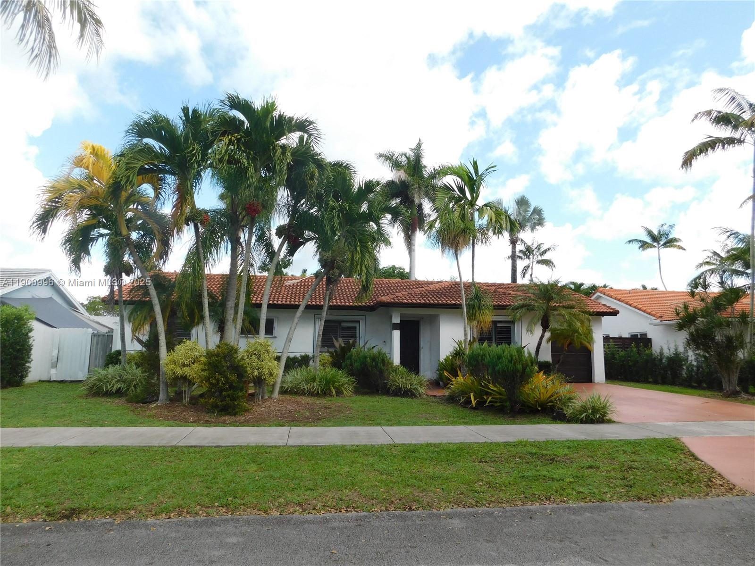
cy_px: 283
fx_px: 502
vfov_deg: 58.9
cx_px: 378
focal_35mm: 23
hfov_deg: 73.9
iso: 125
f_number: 3
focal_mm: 4
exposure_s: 1/640
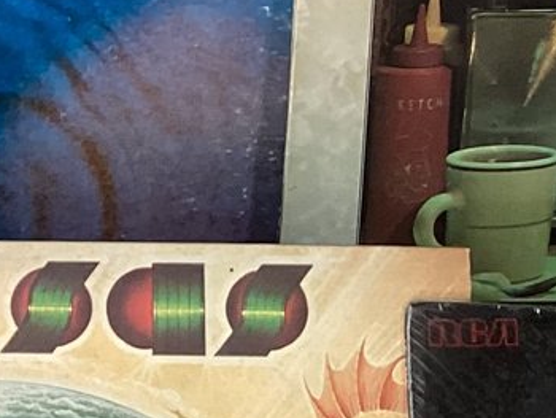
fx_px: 2154
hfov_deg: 12.7
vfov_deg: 11.1
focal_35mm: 134
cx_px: -598
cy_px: 298
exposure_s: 1/50
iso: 100
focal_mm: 3.3
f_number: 2.4
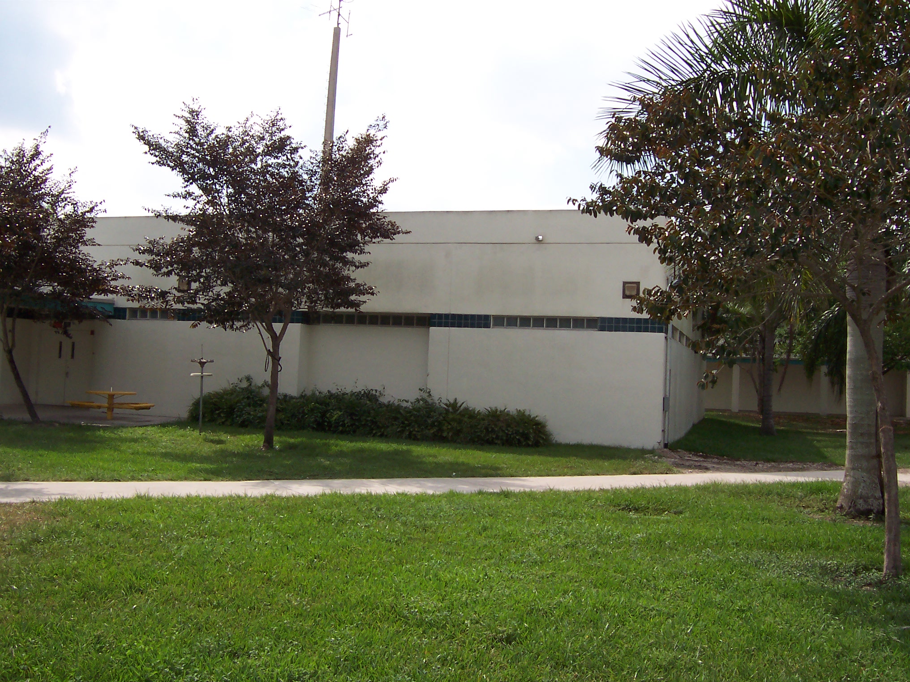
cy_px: 341
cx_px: 455
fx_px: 946
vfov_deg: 39.7
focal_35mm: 36
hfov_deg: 51.4
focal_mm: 5.6
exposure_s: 1/500
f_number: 5.6
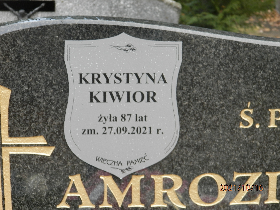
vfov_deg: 11.2
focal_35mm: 132
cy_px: 105
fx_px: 1068
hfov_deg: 14.9
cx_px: 140
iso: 200
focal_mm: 23.6
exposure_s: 1/50
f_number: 4.7
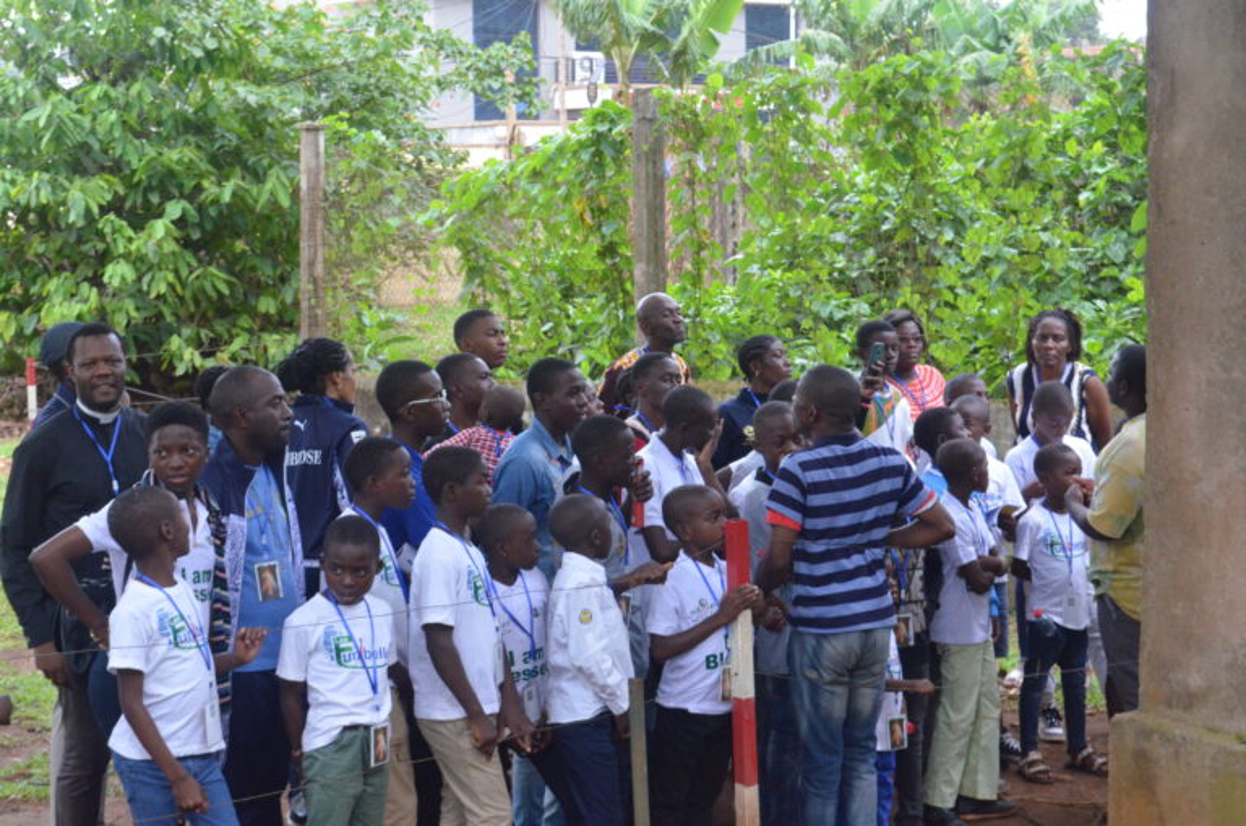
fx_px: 2280
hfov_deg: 30.6
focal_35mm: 66
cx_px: 623
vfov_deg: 20.5
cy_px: 413
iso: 2500
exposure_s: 1/350
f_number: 9.5
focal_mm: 44
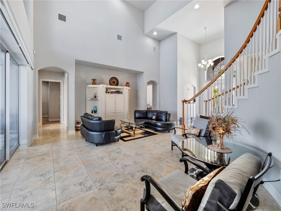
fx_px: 114
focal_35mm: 14
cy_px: 106
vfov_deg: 85.7
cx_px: 140
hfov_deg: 102.1
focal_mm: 7
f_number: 7.1
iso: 200
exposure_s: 1/10
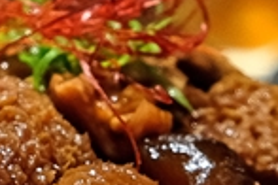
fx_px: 2000
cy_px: 273
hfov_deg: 7.9
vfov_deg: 5.3
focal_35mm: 259
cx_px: -42
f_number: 4
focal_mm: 25.4
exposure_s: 1/60
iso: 1600
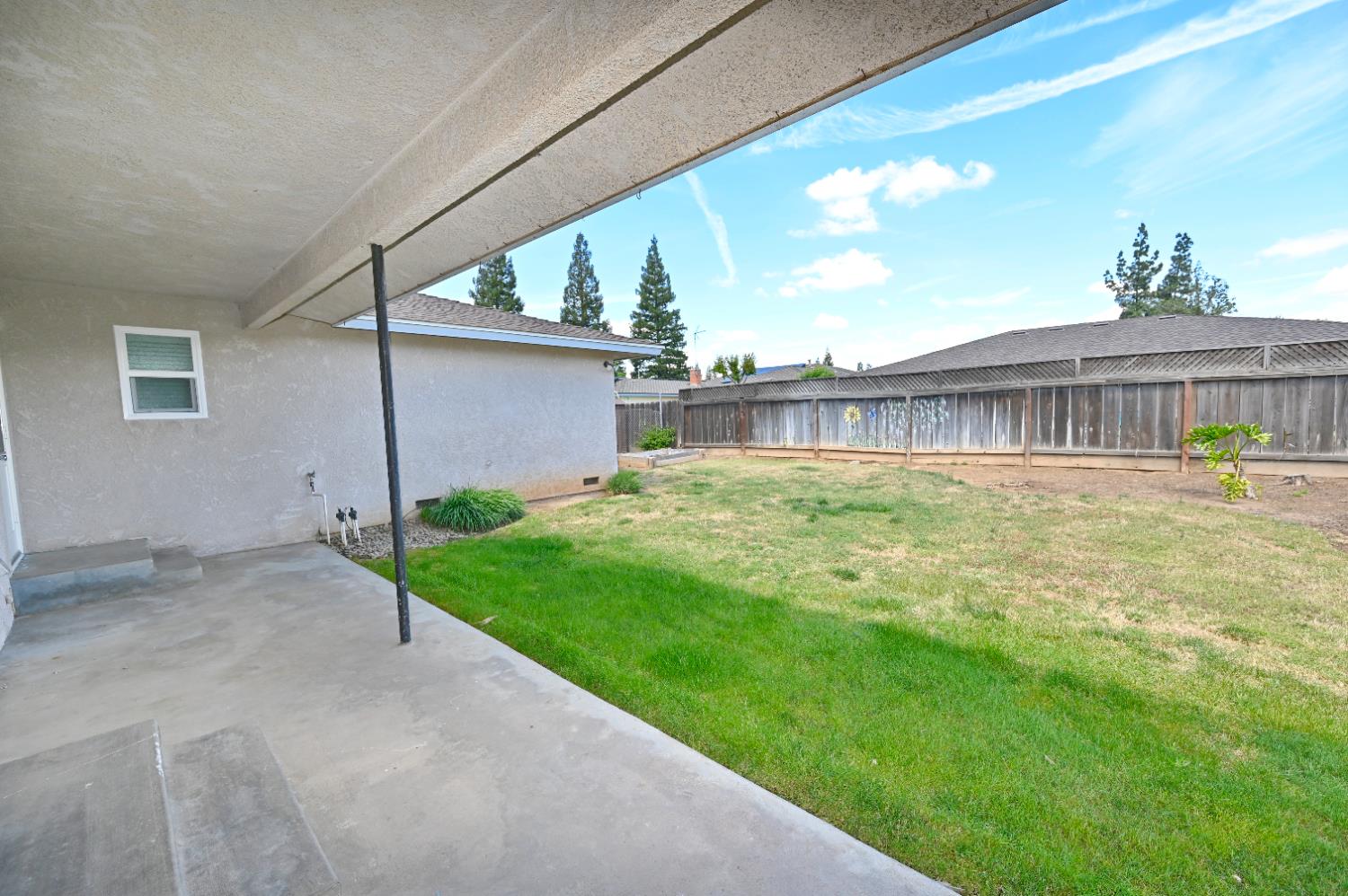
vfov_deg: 81.1
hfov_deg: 104.3
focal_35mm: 14
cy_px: 448
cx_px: 674
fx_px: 524
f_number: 5.6
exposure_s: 1/125
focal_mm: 14
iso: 100
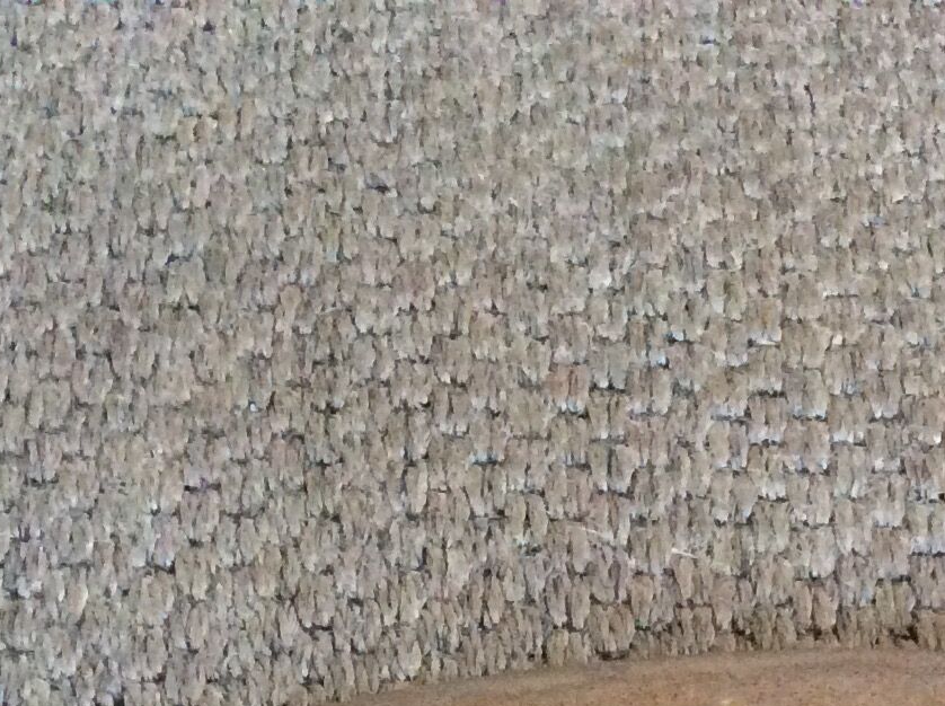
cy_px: 1091
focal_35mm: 99
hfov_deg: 19.3
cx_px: 929
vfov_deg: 13.9
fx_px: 2699
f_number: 2.4
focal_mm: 3.3
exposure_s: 1/25
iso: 320
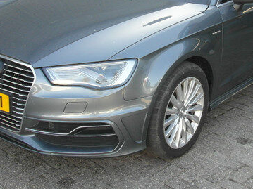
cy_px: 49
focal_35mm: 57
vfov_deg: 25.4
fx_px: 416
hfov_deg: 33.6
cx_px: 156
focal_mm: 5.3
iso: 80
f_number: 5
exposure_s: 1/30
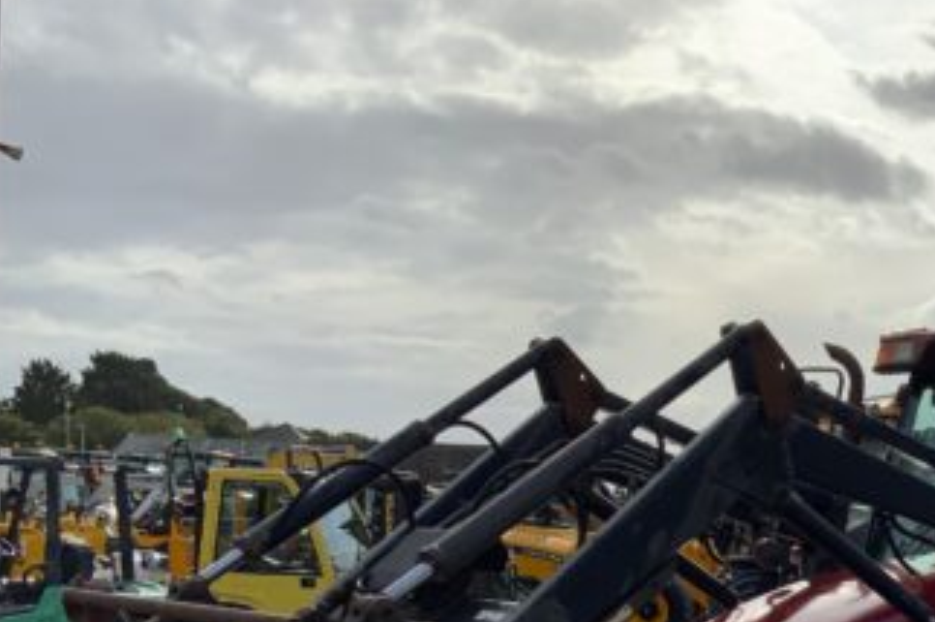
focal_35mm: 60
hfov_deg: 31.3
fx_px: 1557
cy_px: 674
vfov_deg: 21.5
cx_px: 903
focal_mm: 3
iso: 16
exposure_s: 1/3322
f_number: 1.8
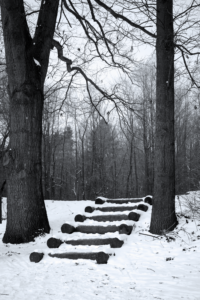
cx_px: 100
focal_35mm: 64
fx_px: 533
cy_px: 150
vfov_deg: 31.4
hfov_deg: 21.2
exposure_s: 1/1000
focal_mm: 23.32
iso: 800
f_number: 7.1
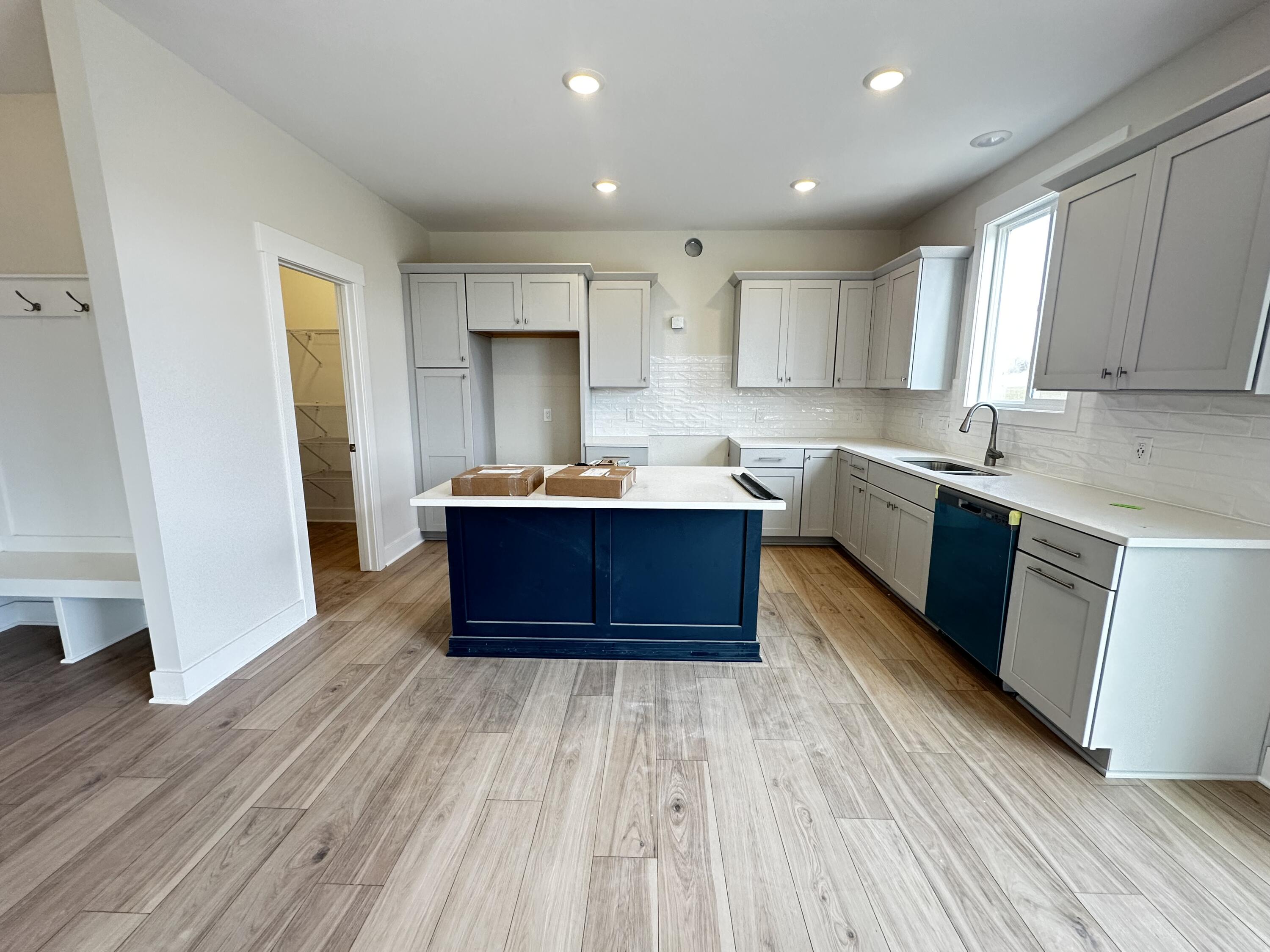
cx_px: 635
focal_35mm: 14
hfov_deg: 102.1
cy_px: 476
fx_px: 514
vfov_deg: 85.7
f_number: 2.2
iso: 200
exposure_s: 1/120
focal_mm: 2.22
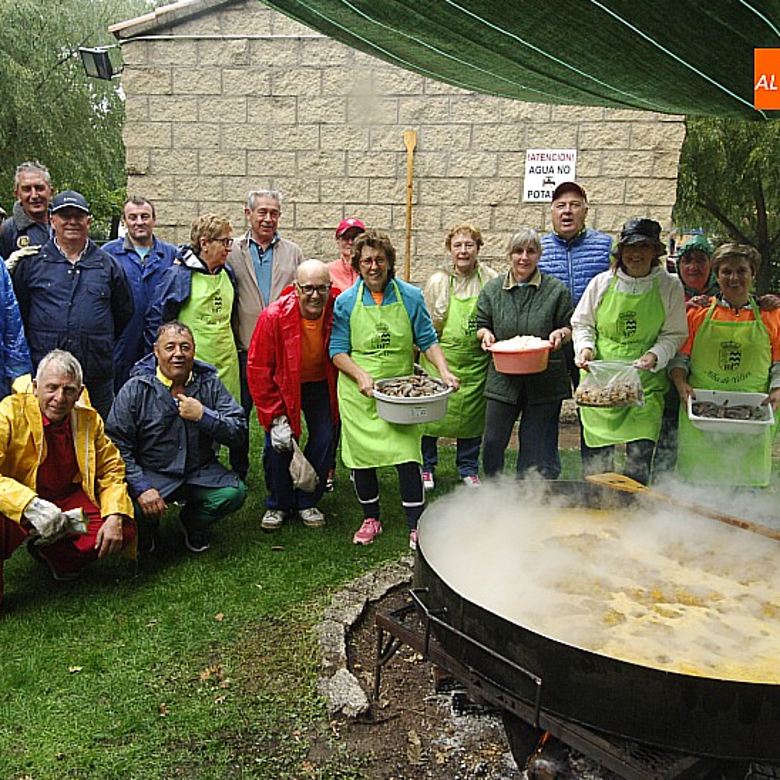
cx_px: 312
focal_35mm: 30
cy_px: 394
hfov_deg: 54.2
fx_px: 756
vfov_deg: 54.6
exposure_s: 1/100
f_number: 11
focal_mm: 15
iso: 800
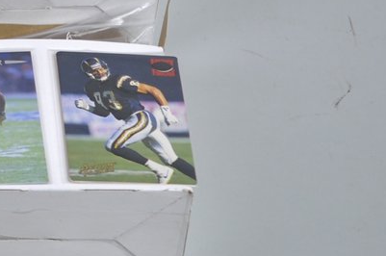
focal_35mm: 256
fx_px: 2740
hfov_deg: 7.7
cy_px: -251
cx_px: -387
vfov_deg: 5.2
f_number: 3.5
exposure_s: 1/60
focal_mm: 40
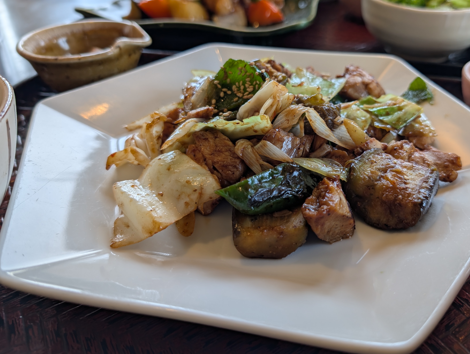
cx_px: 280
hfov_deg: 59.4
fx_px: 408
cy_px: 147
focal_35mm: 30
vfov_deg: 46.7
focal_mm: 6.9
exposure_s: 1/51
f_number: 1.68
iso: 22
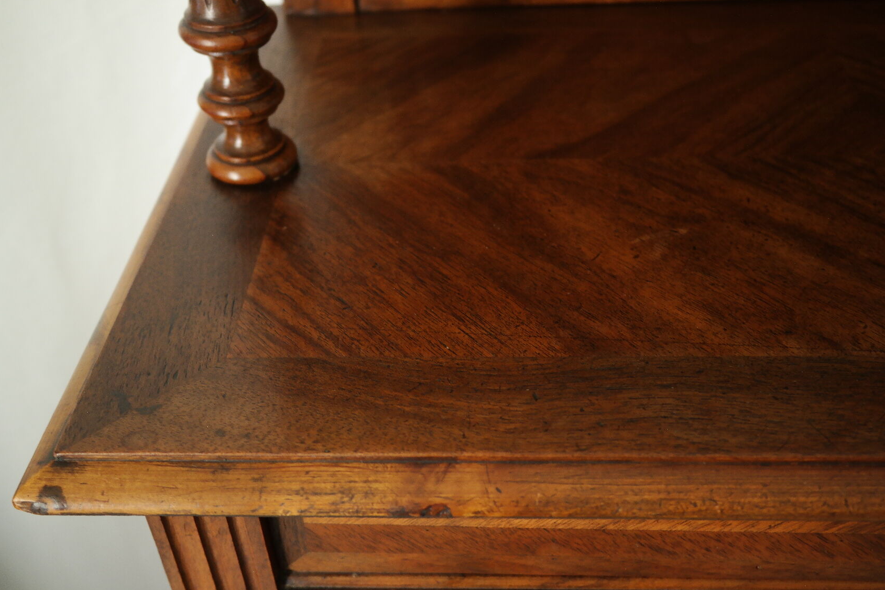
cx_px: 434
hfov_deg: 44.5
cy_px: 294
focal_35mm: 44
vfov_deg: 30.5
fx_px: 1082
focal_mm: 28
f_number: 6.3
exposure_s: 1/30
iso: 800
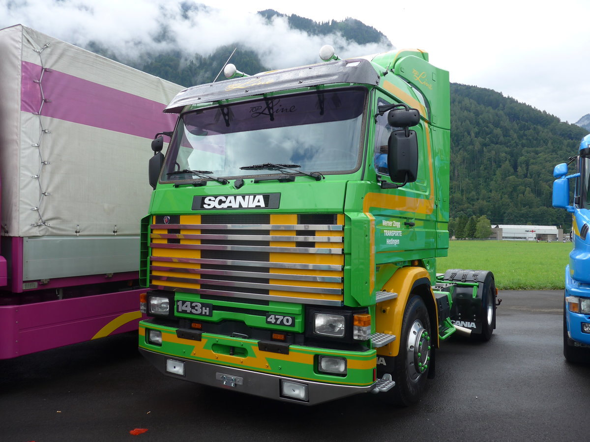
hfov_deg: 61.7
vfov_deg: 48.2
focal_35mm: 29
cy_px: 221
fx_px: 494
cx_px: 295
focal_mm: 6
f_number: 2.8
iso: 80
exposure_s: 1/400
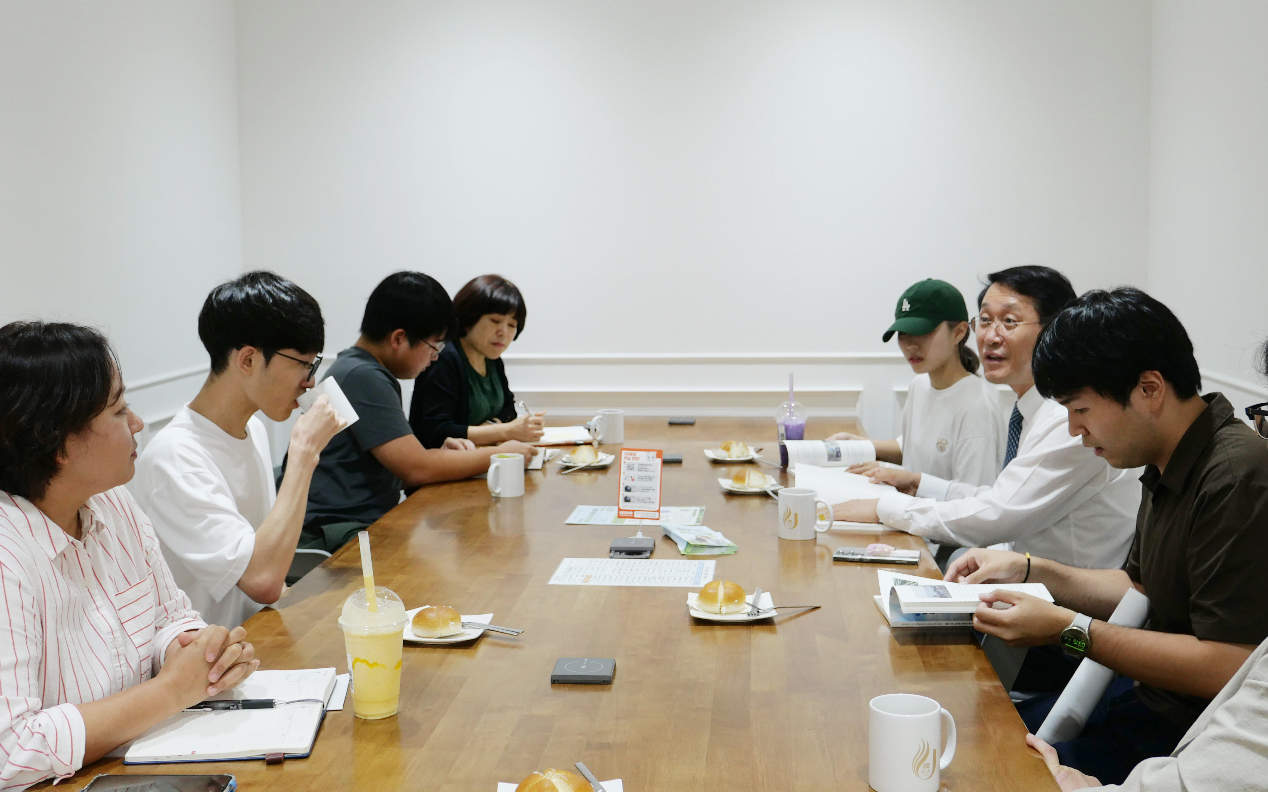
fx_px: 1451
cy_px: 352
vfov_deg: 30.5
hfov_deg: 47.2
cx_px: 639
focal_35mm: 42
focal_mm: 17.7
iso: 320
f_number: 3.2
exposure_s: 1/80
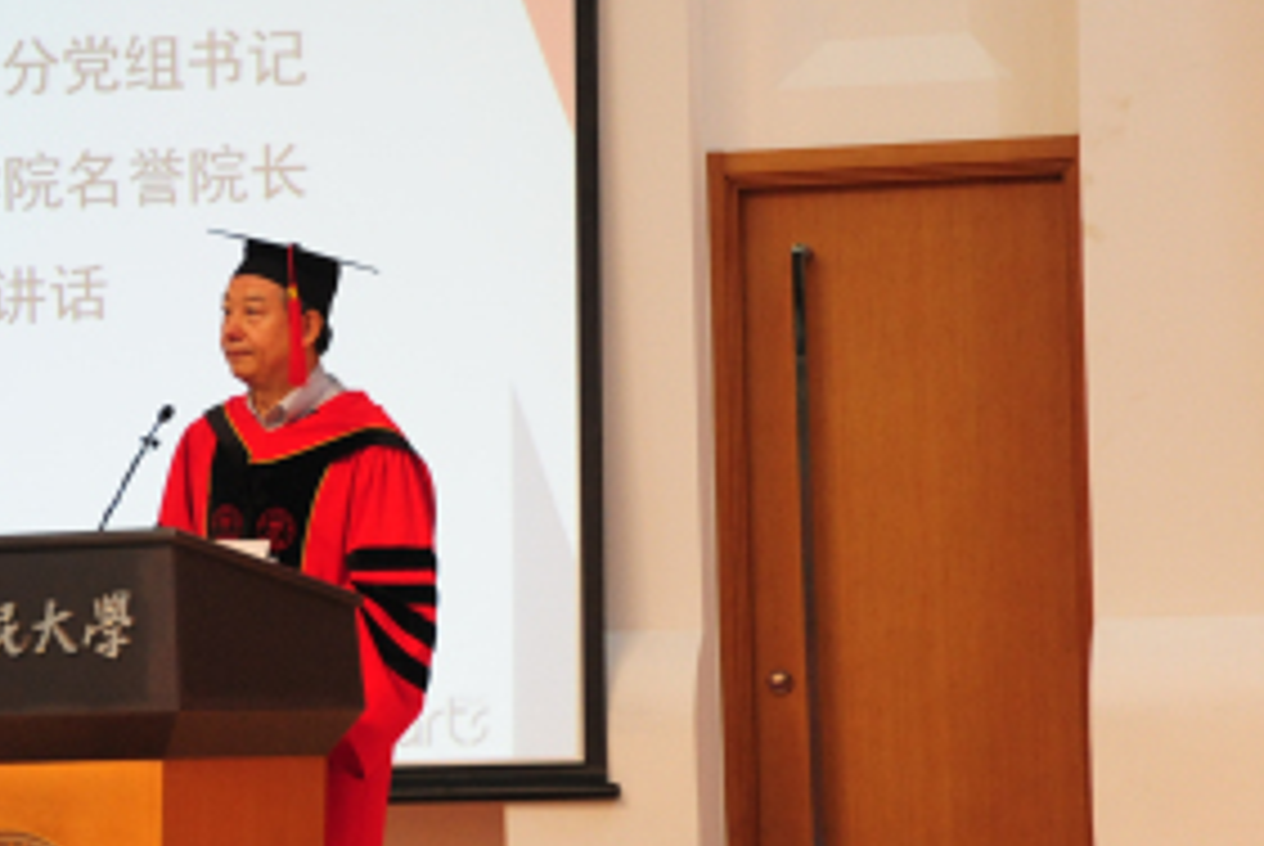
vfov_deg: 6.5
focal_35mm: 213
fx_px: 7486
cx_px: 279
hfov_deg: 9.6
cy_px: 400
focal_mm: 120
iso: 3200
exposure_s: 1/160
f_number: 6.3
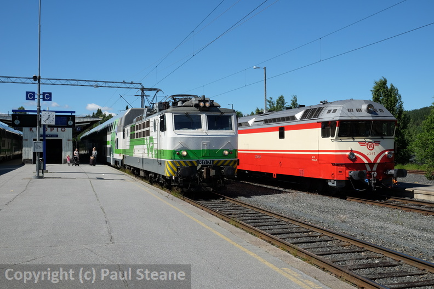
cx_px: 217
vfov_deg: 35.1
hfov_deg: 50.7
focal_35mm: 38
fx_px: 458
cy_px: 144
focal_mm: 25.4
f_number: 9
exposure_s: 1/320
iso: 200
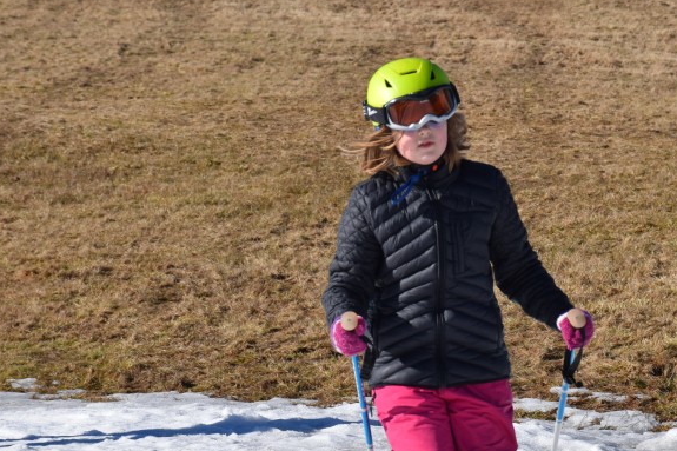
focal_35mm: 254
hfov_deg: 8.1
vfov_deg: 5.4
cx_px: 486
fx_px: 4773
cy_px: 389
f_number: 11
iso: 200
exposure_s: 1/500
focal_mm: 95
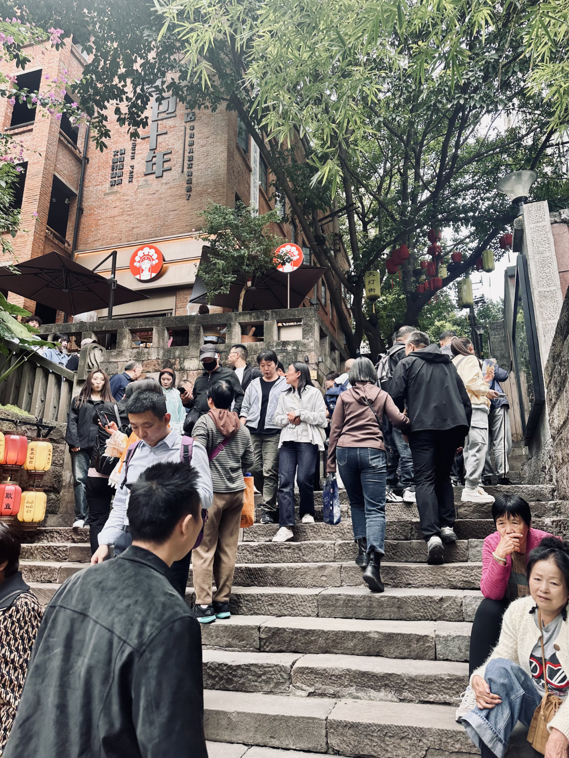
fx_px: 526
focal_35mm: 24
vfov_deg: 71.6
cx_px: 284
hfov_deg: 56.8
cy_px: 379
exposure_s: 1/134
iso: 80
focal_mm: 6.9
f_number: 1.8
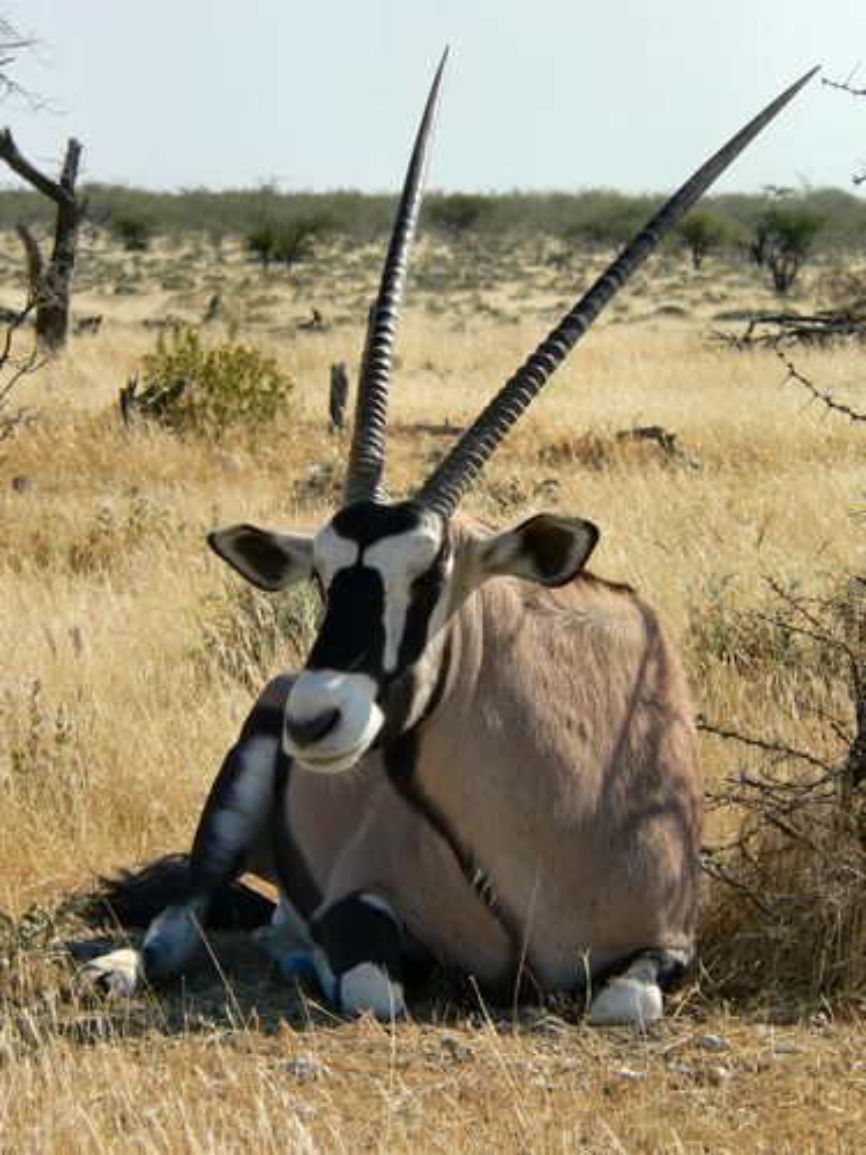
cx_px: 433
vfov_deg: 8.4
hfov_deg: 6.3
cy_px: 578
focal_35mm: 236
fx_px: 7872
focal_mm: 39.2
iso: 80
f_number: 5.2
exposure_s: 1/500
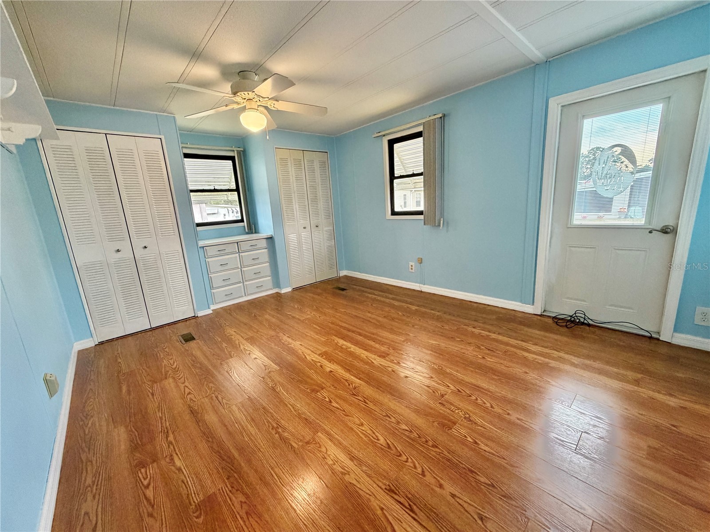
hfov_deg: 102.1
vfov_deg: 85.7
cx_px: 355
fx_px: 287
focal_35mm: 14
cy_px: 266
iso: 320
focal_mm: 2.22
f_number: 2.2
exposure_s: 1/60
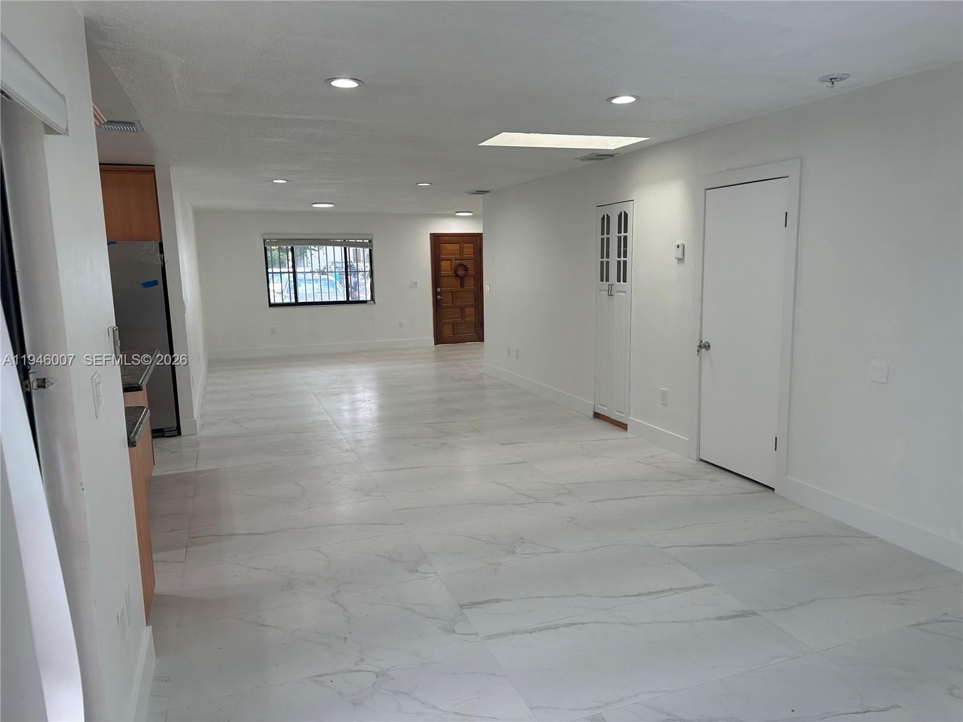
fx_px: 668
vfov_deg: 56.8
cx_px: 482
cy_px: 361
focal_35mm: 24
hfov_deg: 71.6
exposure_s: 1/124
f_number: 1.78
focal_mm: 6.86
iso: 64
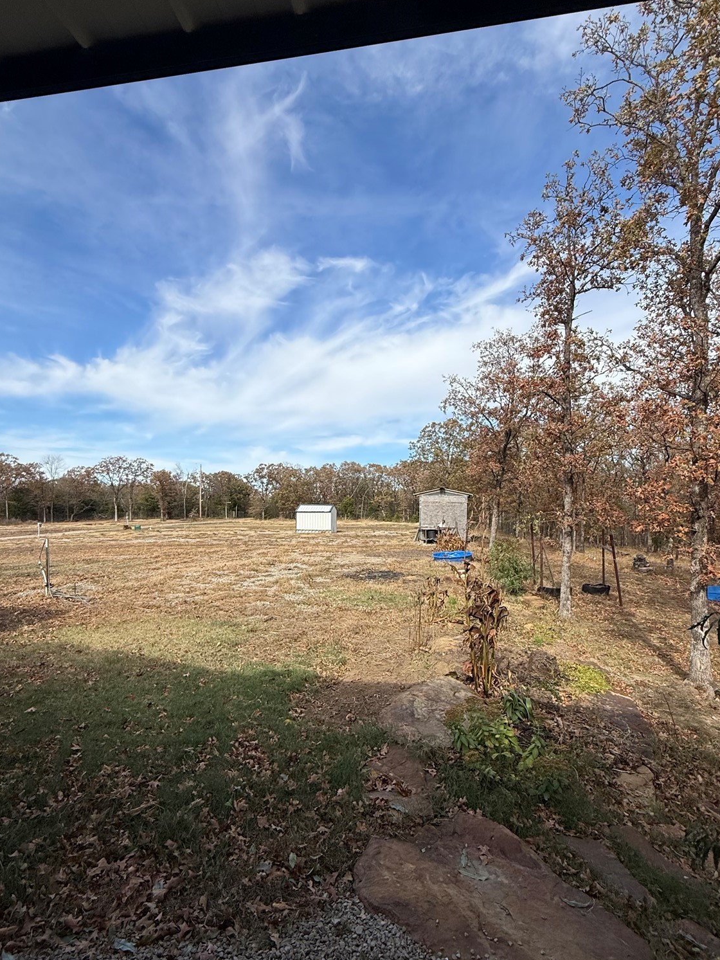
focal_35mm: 18
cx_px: 346
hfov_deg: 71.6
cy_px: 516
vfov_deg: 87.6
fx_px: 499
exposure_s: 1/2092
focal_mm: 2.22
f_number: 2.2
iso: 50
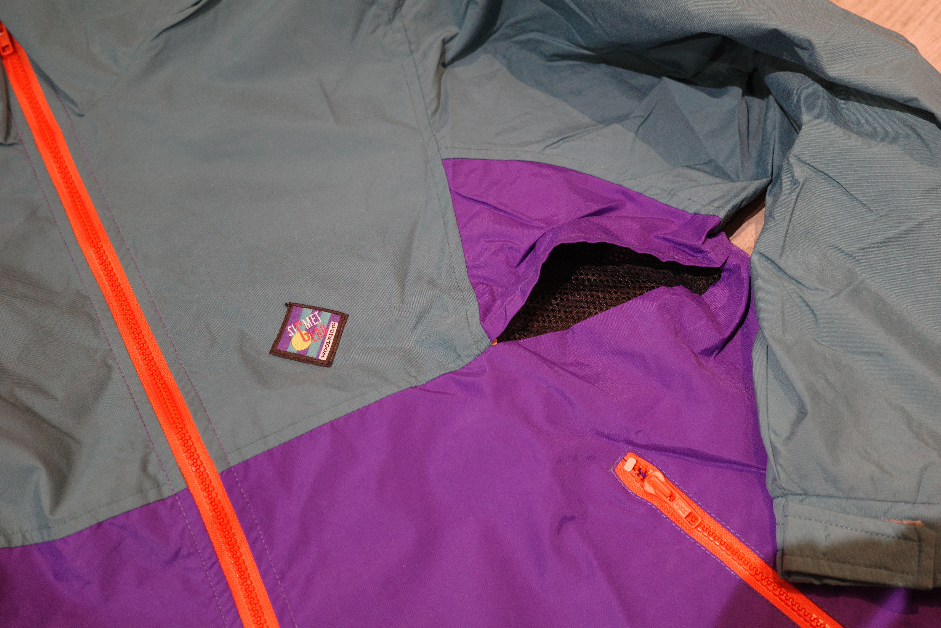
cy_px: 314
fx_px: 1045
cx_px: 470
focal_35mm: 40
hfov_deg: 48.5
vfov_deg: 33.4
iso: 400
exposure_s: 1/8
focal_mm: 26
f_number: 3.2
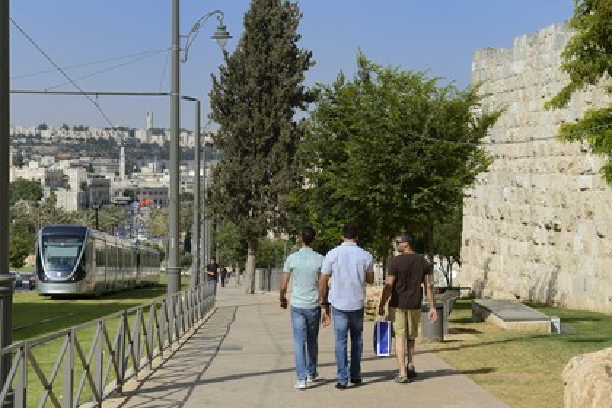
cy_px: 204
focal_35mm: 62
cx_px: 306
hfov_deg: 32.4
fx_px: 1054
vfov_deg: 21.9
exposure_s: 1/400
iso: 200
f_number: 9
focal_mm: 62
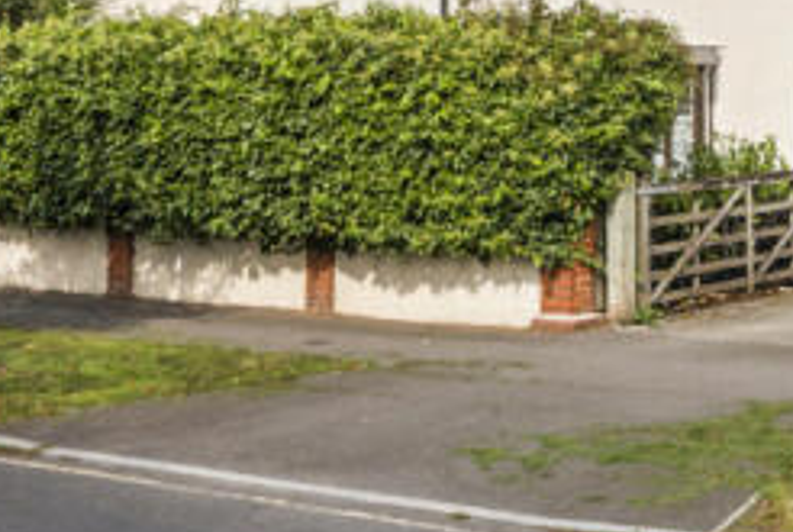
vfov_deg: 15.5
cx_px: 700
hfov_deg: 23.3
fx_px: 1876
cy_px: -111
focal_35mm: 85
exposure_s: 1/250
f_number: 10
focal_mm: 32
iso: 140
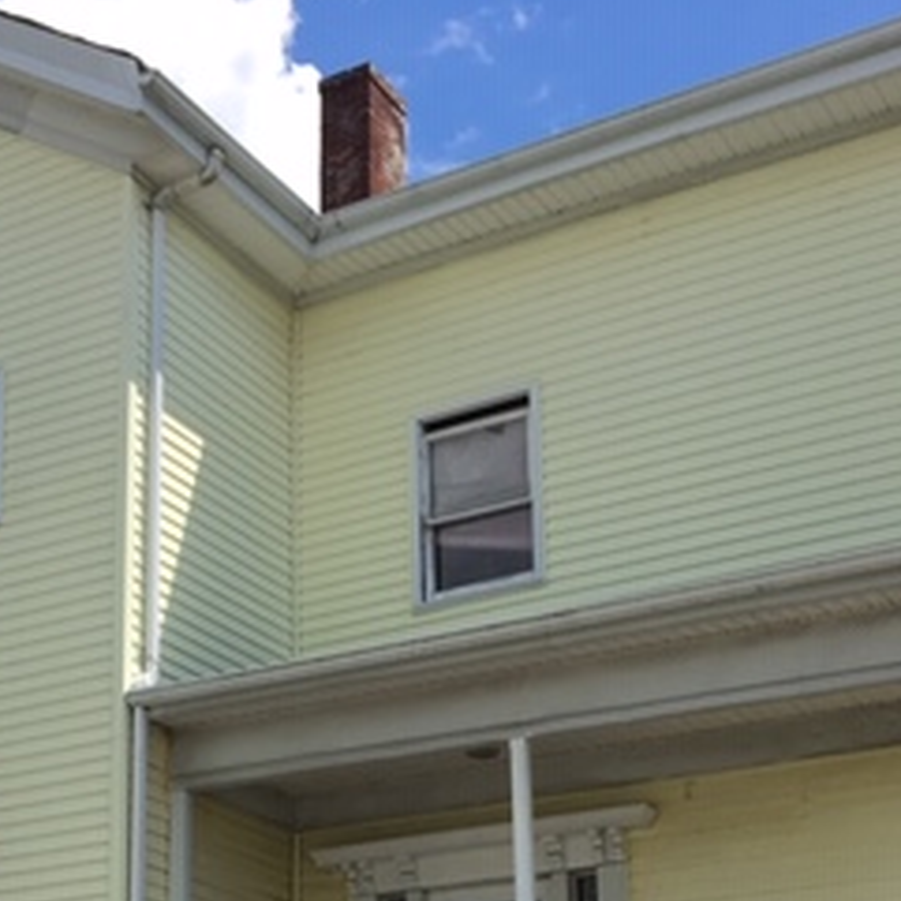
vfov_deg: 24.3
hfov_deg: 25.1
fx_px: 2002
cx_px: 243
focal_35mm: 68
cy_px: 875
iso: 25
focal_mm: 4.15
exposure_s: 1/1538
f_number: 2.2
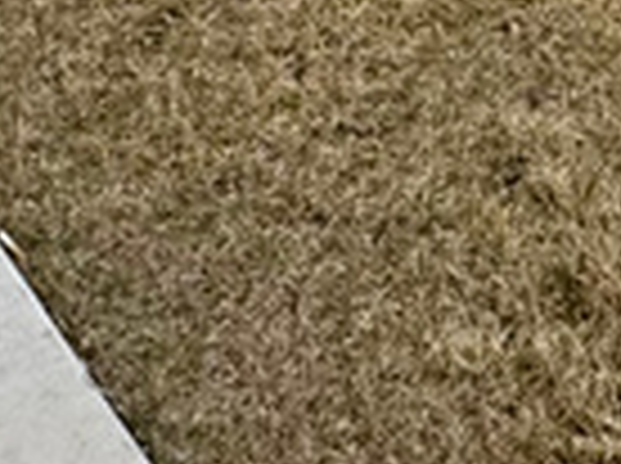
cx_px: 806
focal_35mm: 104
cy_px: -676
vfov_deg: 11.5
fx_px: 1862
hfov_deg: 17.7
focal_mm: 2.22
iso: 40
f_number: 2.2
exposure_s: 1/1323
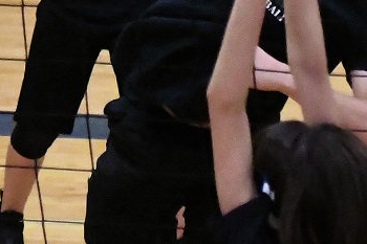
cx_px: 191
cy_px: 5
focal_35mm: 322
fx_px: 3281
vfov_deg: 4.3
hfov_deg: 6.4
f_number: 2.8
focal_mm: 70
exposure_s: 1/1000
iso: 14400
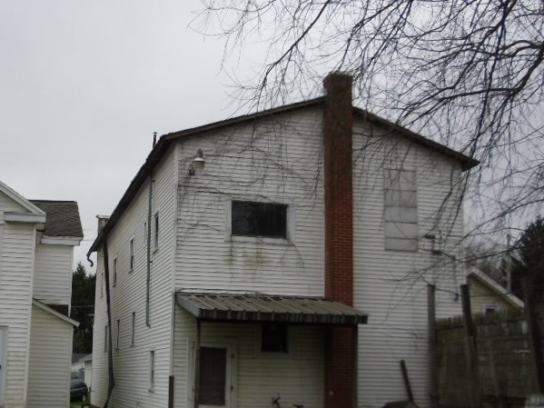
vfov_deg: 27.4
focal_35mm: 53
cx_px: 157
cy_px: 257
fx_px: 833
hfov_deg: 35.6
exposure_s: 1/789
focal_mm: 5.6
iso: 80
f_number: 3.3
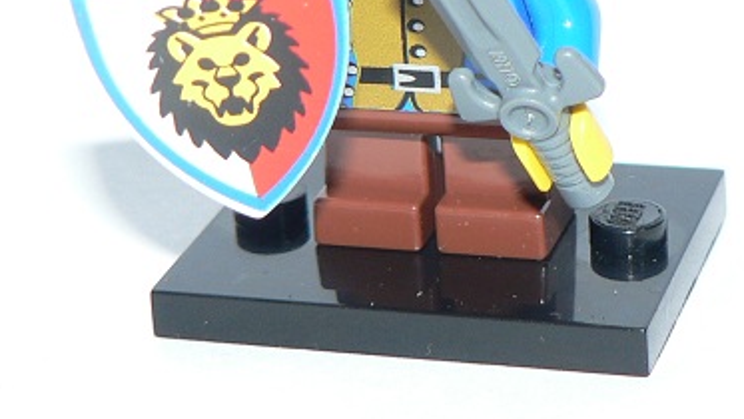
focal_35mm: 138
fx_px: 2723
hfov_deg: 15.5
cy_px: 46
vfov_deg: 8.8
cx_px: 461
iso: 100
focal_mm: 9.9
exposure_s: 1/60
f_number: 3.2
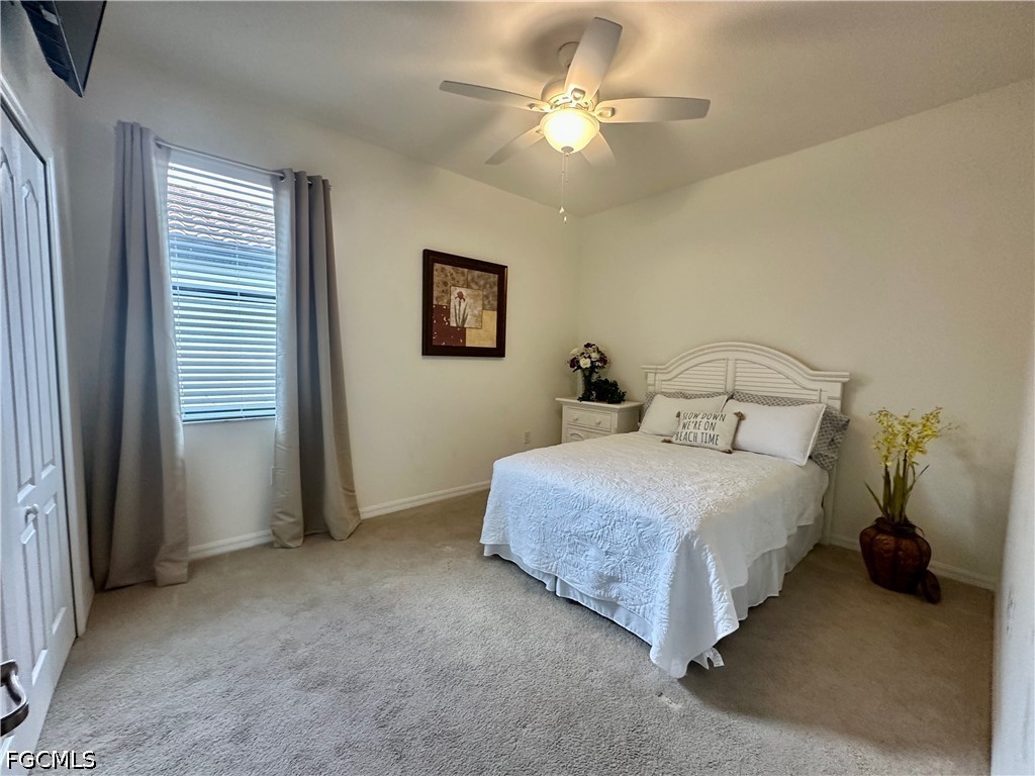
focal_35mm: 14
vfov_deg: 85.7
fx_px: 419
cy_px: 388
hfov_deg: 102.1
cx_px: 518
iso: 250
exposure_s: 1/120
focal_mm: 2.22
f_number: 2.2
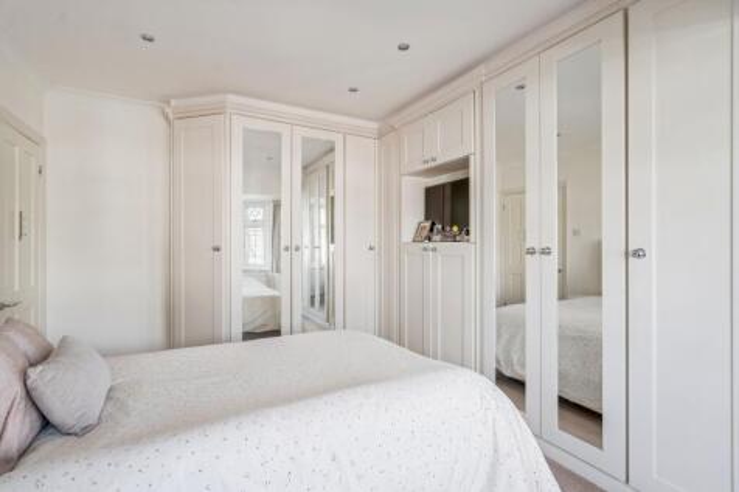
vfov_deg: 73.7
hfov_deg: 96.8
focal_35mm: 16
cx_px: 370
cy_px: 246
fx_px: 328
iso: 320
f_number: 5.6
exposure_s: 1/13
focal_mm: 16
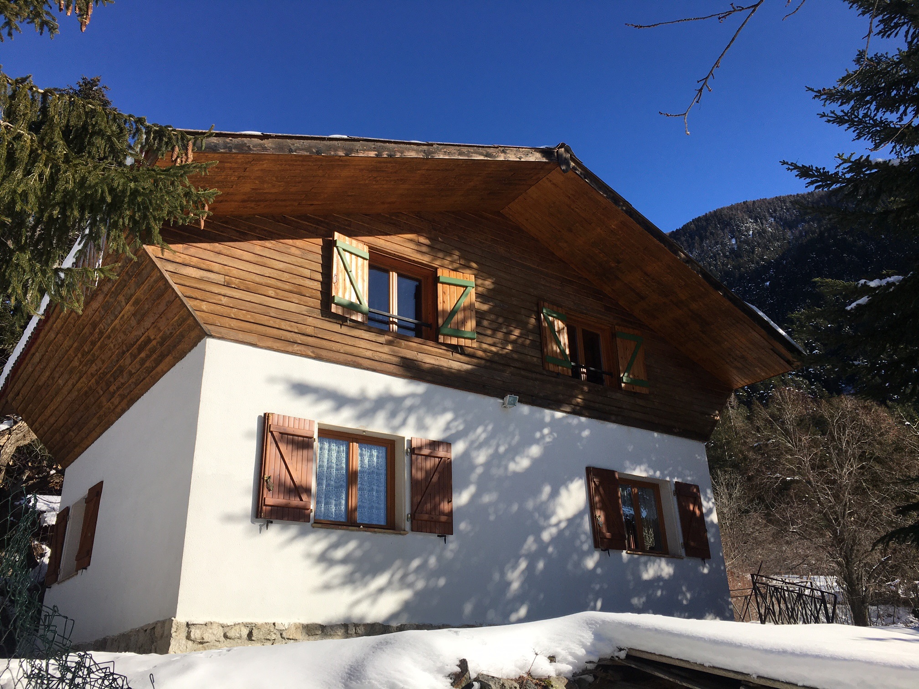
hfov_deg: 61.7
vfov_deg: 48.2
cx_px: 460
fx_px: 770
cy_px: 344
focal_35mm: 29
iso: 25
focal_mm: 4.15
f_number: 2.2
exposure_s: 1/2024
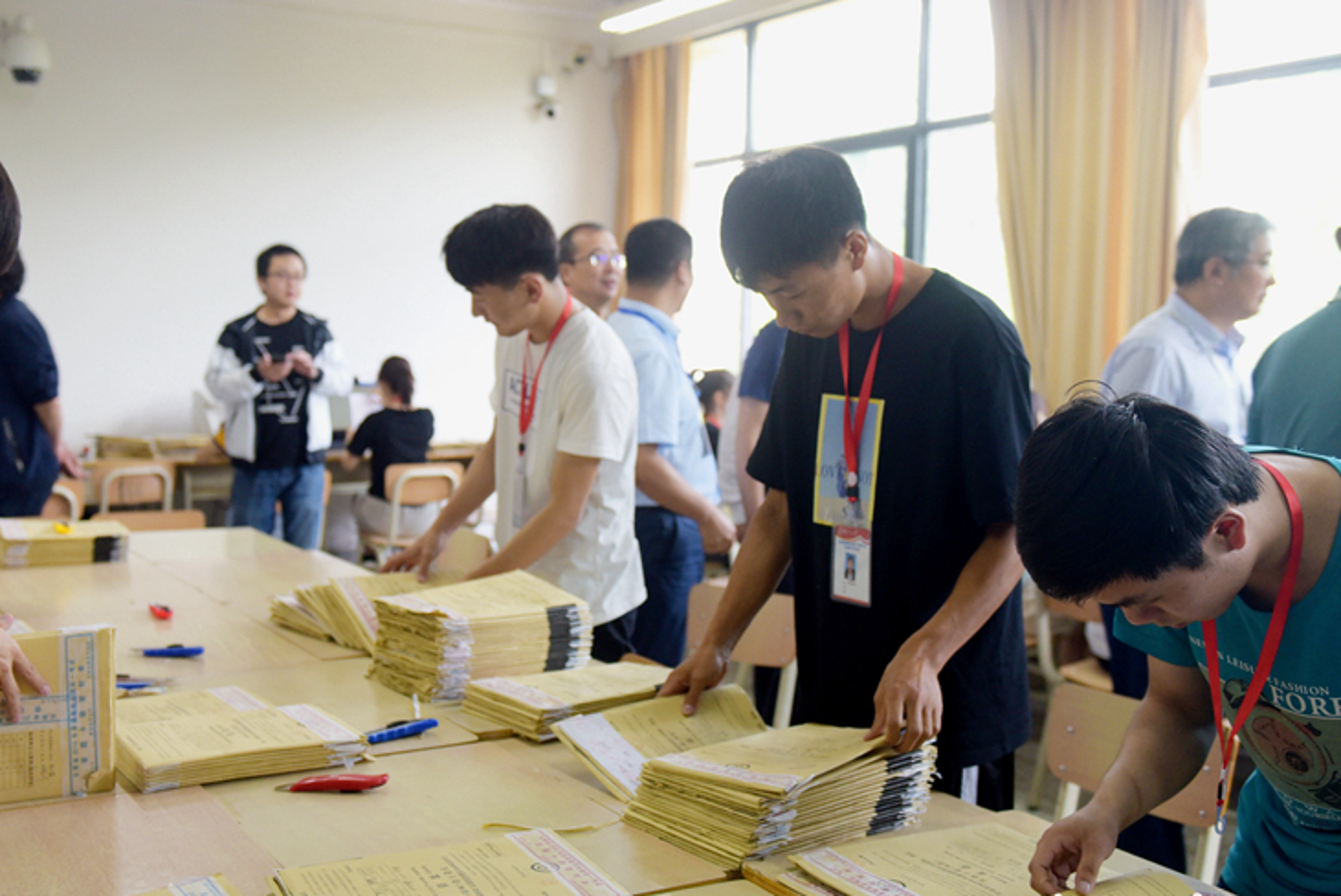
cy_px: 445
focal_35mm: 42
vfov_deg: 31.9
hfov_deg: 46.3
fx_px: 1565
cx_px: 615
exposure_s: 1/400
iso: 1000
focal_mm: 32
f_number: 2.8
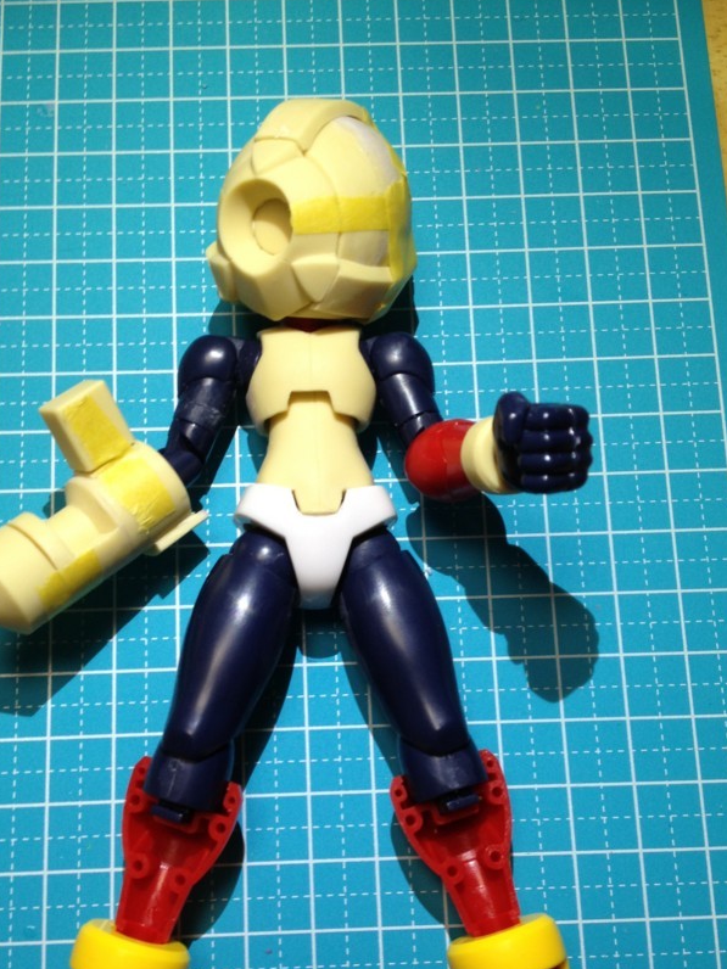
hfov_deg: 32.2
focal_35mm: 45
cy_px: 566
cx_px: 323
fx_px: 1260
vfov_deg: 41.9
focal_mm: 4.28
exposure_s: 1/20
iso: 50
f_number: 2.4
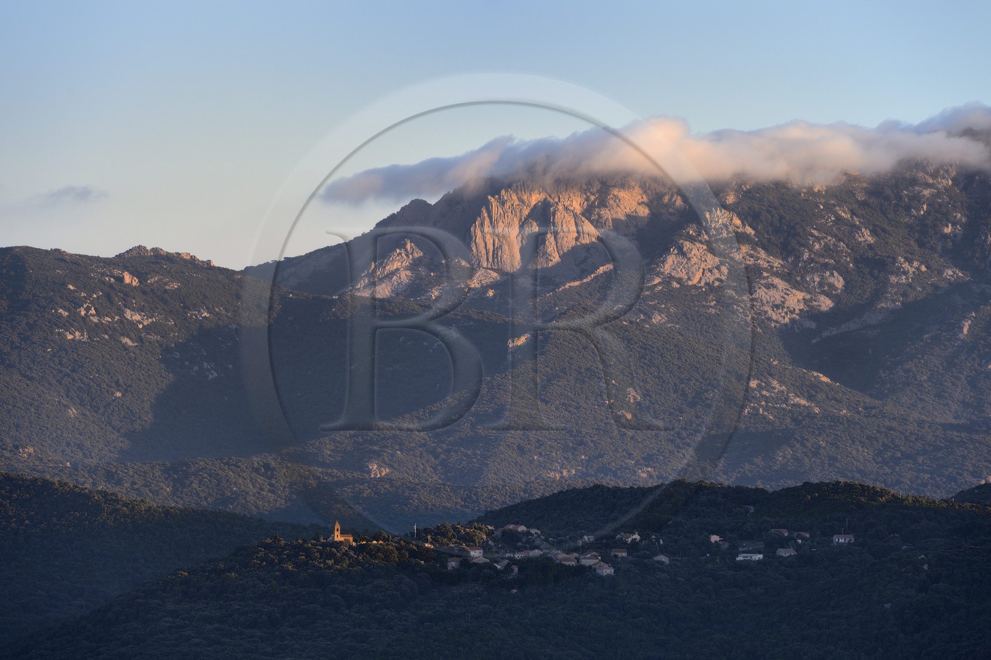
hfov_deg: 10.3
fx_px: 5504
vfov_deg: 6.9
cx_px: 496
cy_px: 330
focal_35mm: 200
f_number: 8
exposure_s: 1/200
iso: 200
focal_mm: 200
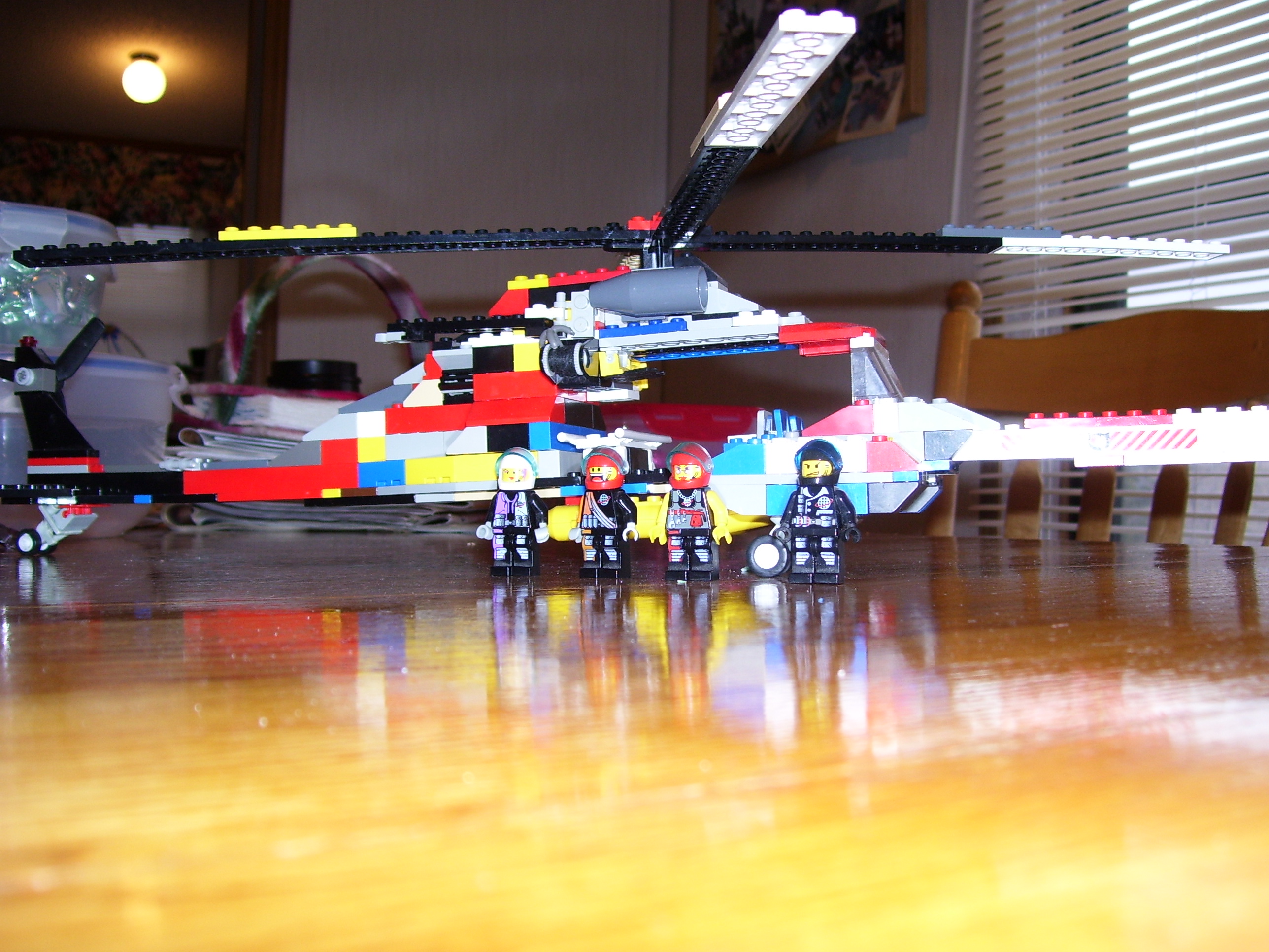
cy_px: 476
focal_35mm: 37
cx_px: 634
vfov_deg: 38.7
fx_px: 1356
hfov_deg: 50.1
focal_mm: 6
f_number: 2.7
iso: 80
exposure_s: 1/60
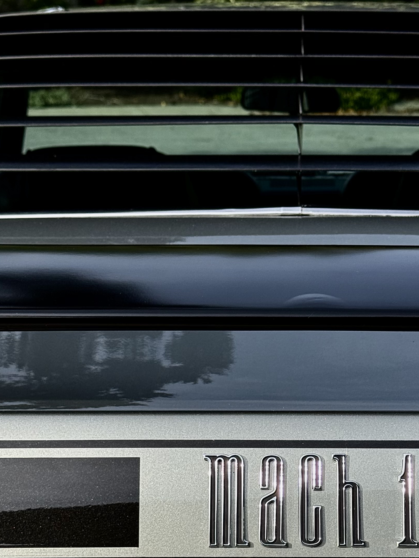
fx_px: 1452
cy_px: 464
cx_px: 308
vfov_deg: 21.4
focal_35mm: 90
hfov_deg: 16.3
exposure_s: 1/2342
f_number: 1.78
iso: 100
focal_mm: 6.76
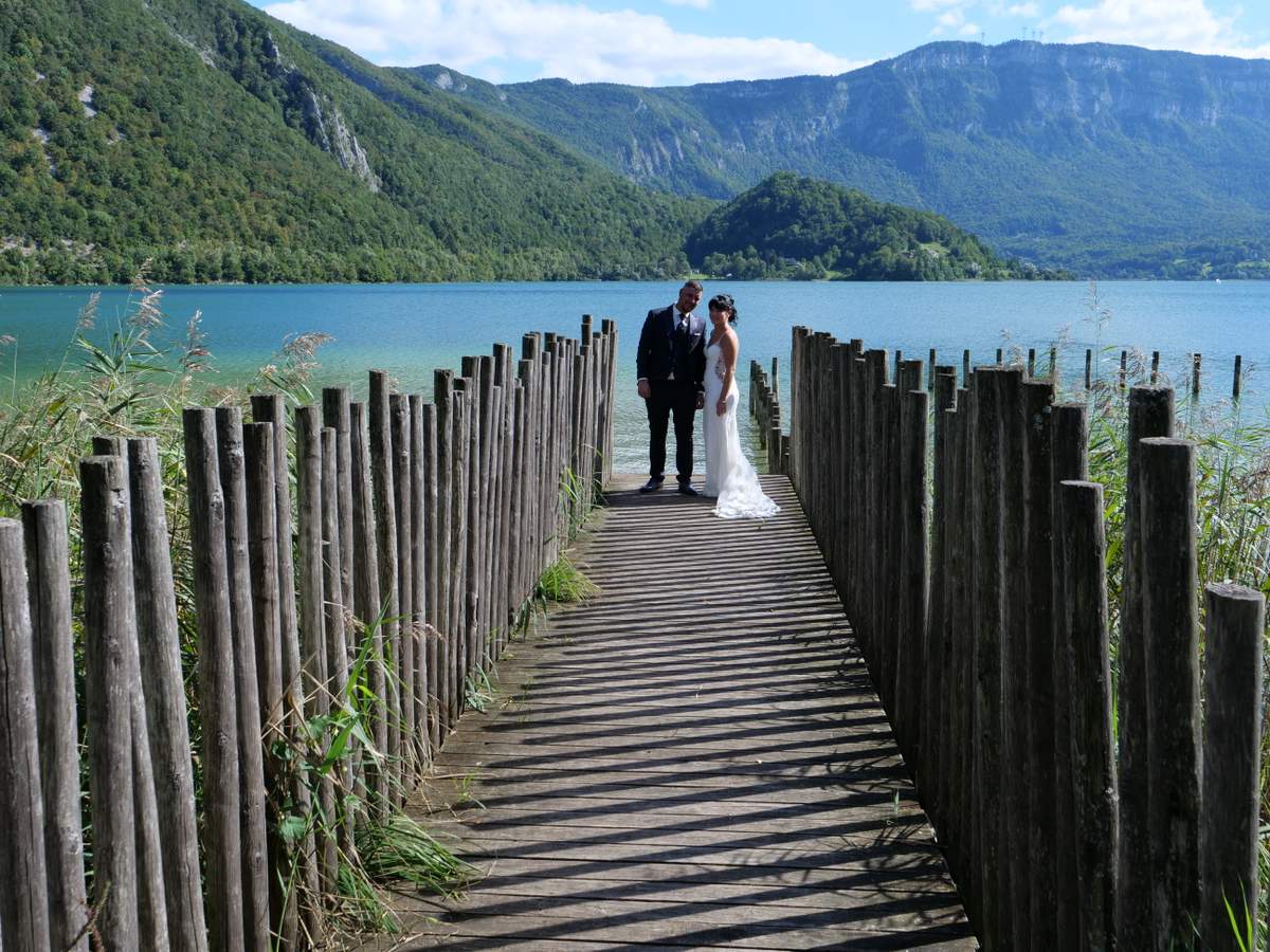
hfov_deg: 54.0
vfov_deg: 41.8
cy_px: 476
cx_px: 635
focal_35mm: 34
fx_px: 1247
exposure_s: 1/400
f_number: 6.3
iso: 200
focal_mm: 17
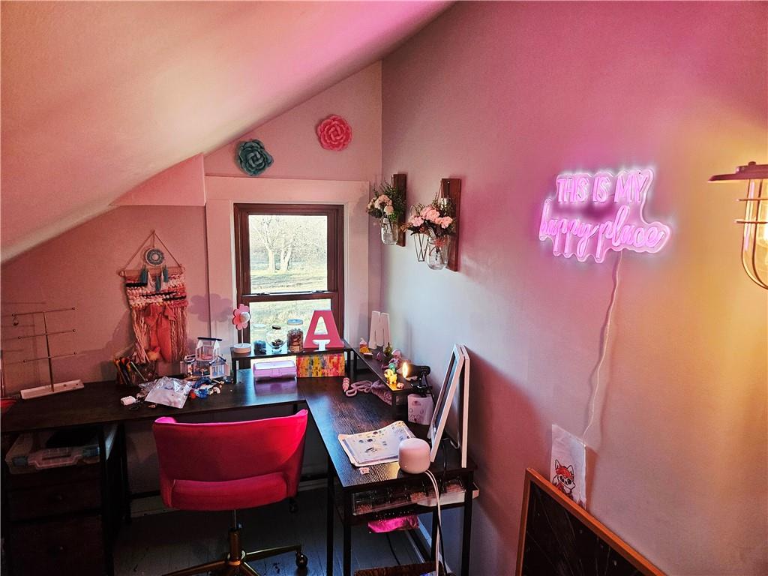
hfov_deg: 73.9
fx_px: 510
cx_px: 384
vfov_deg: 58.9
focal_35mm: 23
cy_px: 288
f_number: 1.8
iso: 250
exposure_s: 1/120
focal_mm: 5.4
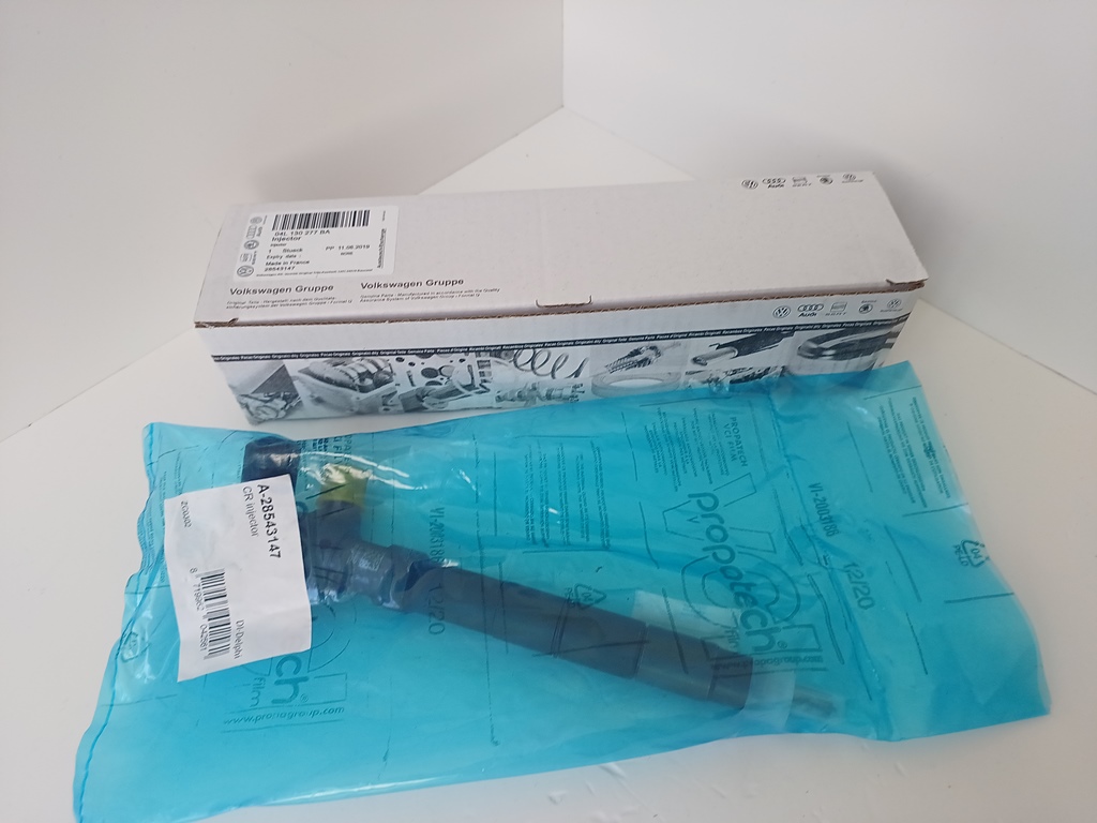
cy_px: 412
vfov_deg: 58.9
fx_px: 729
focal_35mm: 23
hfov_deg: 73.9
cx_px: 548
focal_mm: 5.06
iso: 80
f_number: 1.8
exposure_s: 1/50
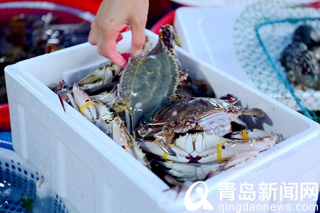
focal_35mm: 70
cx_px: 160
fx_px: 622
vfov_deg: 19.5
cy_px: 106
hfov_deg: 28.8
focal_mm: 70
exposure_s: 1/50
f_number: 3.5
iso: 400
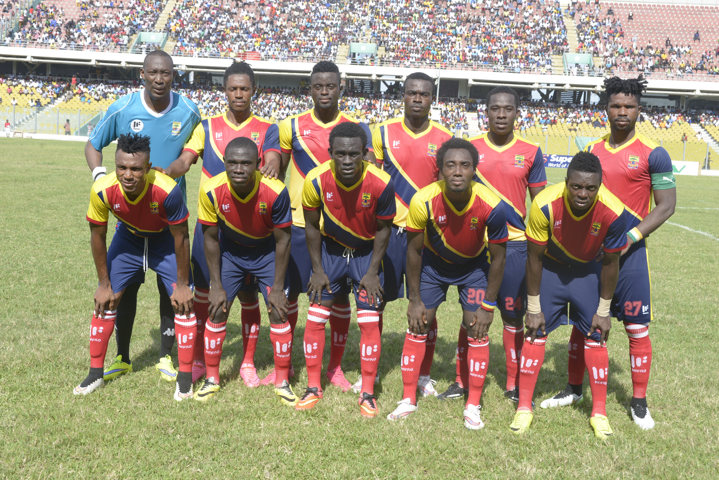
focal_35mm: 52
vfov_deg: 26.0
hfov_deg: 38.2
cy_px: 240
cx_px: 360
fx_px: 1039
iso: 500
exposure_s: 1/400
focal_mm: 52
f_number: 10
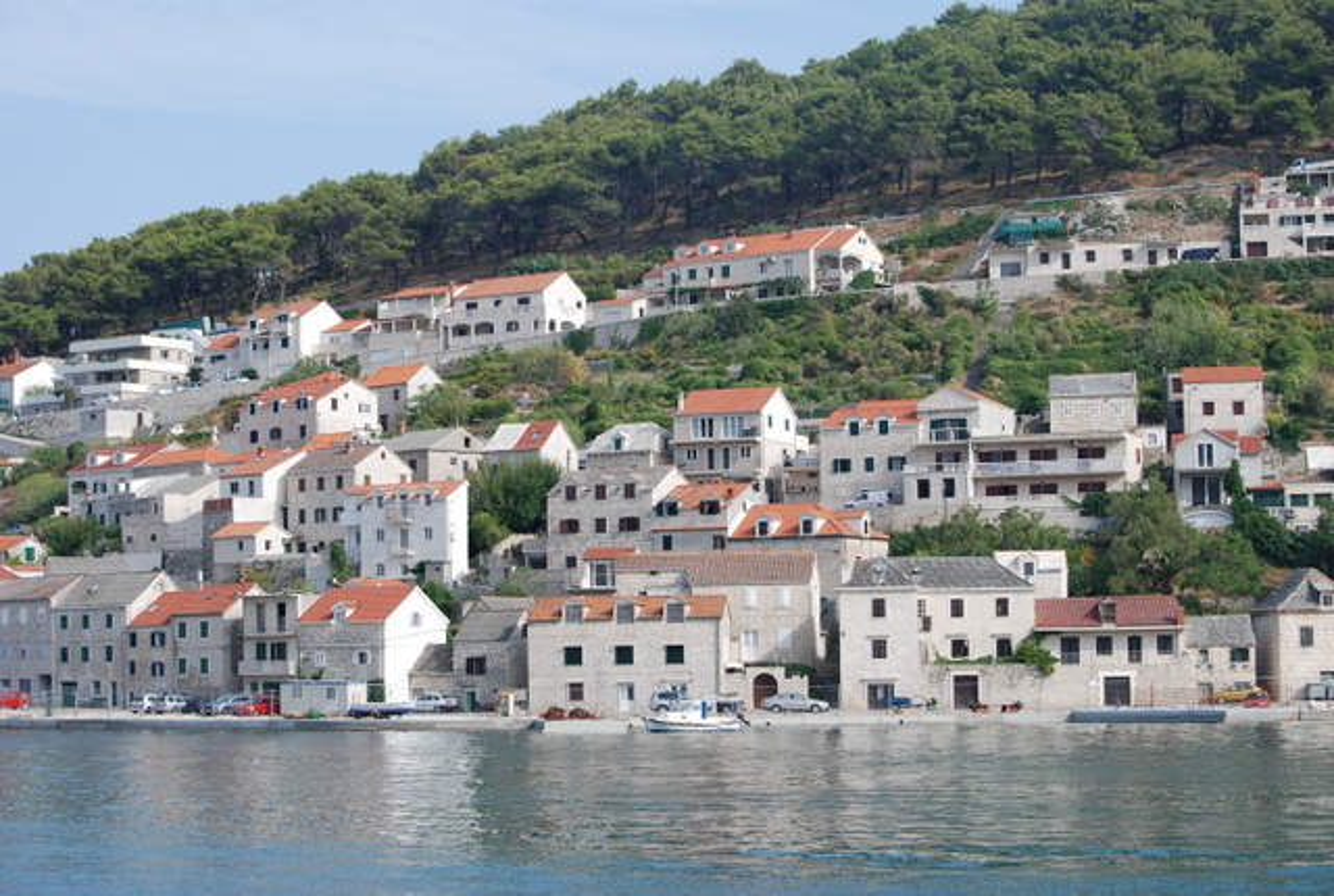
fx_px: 3064
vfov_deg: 16.6
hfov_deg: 24.6
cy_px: 448
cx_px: 667
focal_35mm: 82
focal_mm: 55
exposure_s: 1/200
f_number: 7.1
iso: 100
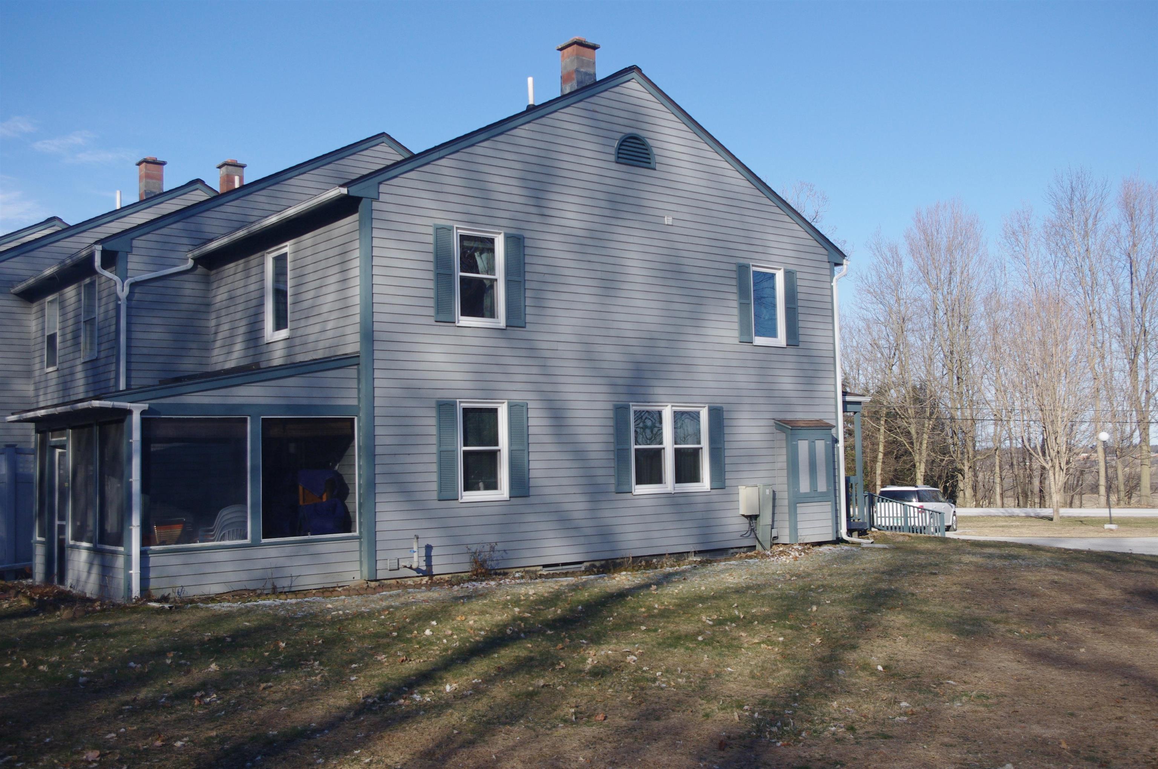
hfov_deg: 53.2
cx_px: 579
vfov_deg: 36.8
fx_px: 1157
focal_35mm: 36
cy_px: 384
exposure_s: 1/1600
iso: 400
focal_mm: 24.38
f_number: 5.6
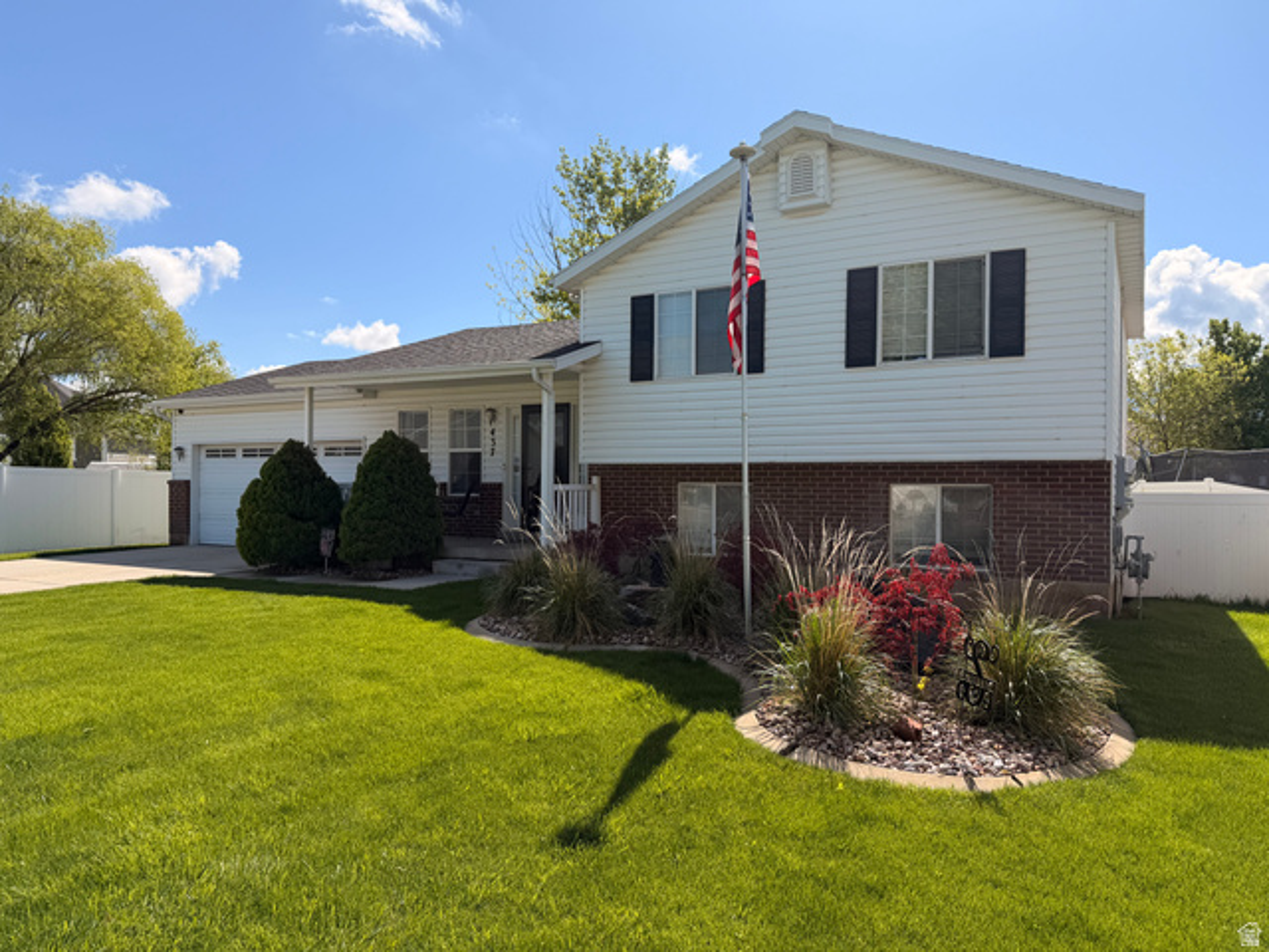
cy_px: 476
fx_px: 880
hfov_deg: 71.6
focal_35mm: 24
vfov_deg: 56.8
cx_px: 634
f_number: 1.78
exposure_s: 1/4673
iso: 100
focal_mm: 6.76
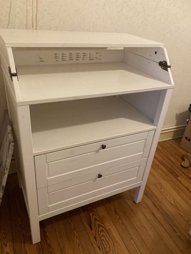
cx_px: 96
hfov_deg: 49.7
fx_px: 206
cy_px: 127
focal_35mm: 28
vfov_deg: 63.4
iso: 320
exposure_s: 1/41
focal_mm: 3.99
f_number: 1.8
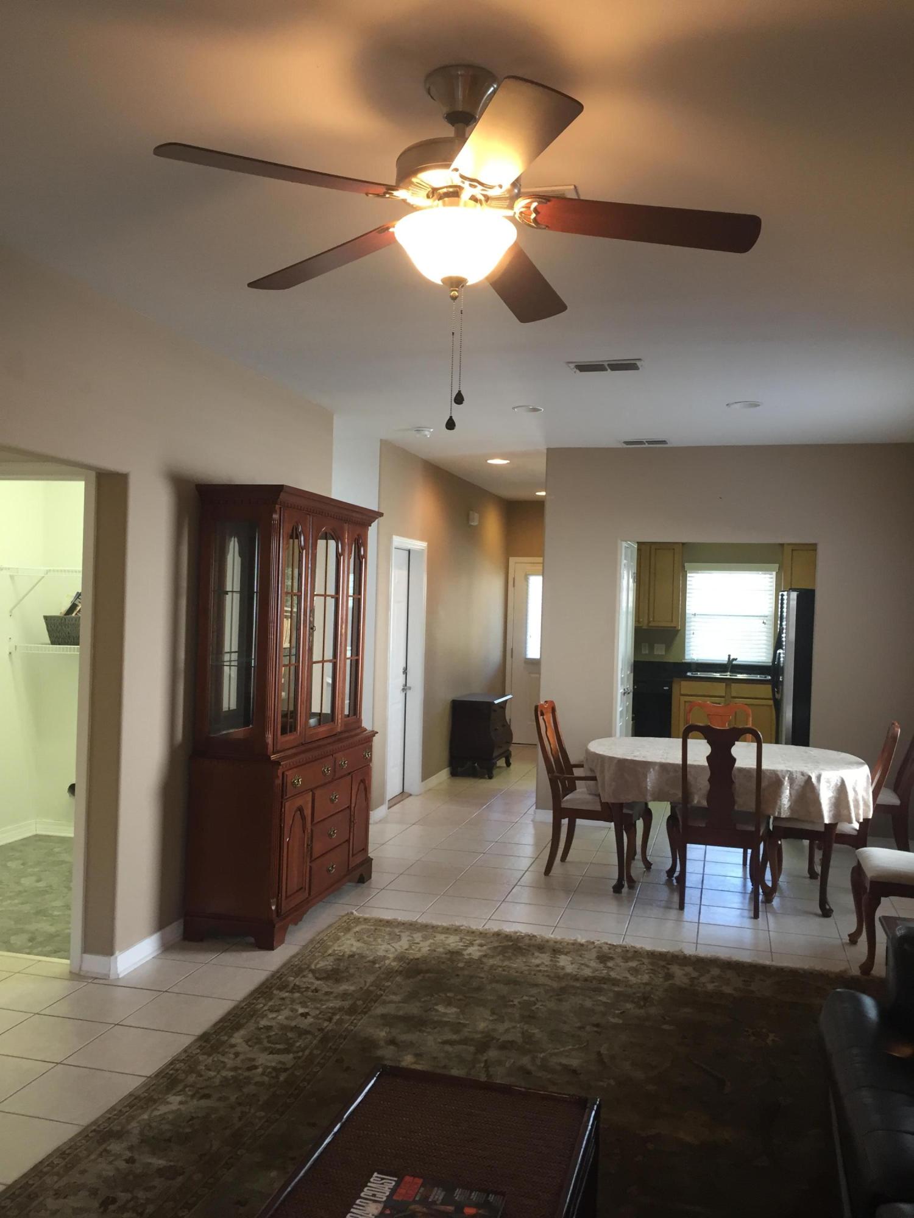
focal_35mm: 29
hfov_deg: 48.2
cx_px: 457
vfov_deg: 61.7
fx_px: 1021
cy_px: 609
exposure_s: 1/30
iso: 64
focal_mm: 4.15
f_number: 2.2
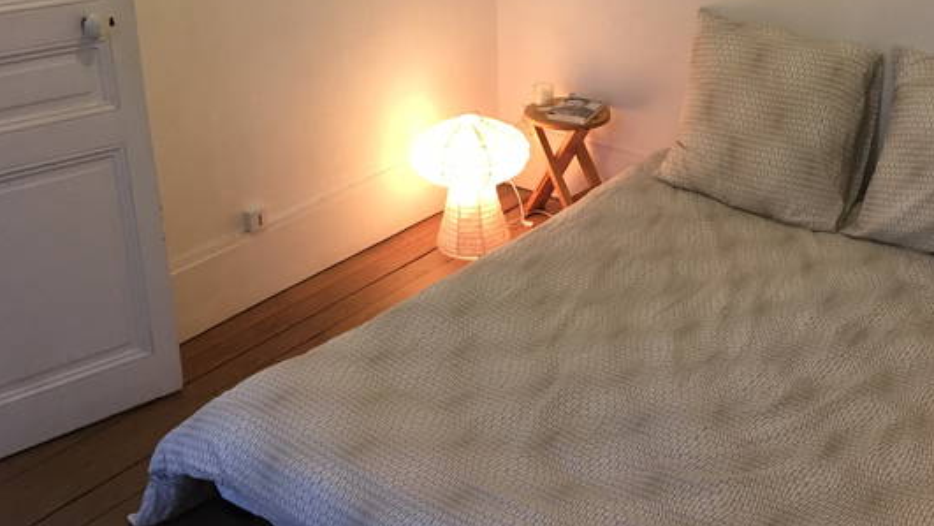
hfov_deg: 43.5
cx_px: 551
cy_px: 162
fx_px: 1164
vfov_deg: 25.3
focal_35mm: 47
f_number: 2.2
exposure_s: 1/33
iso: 200
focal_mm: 4.15
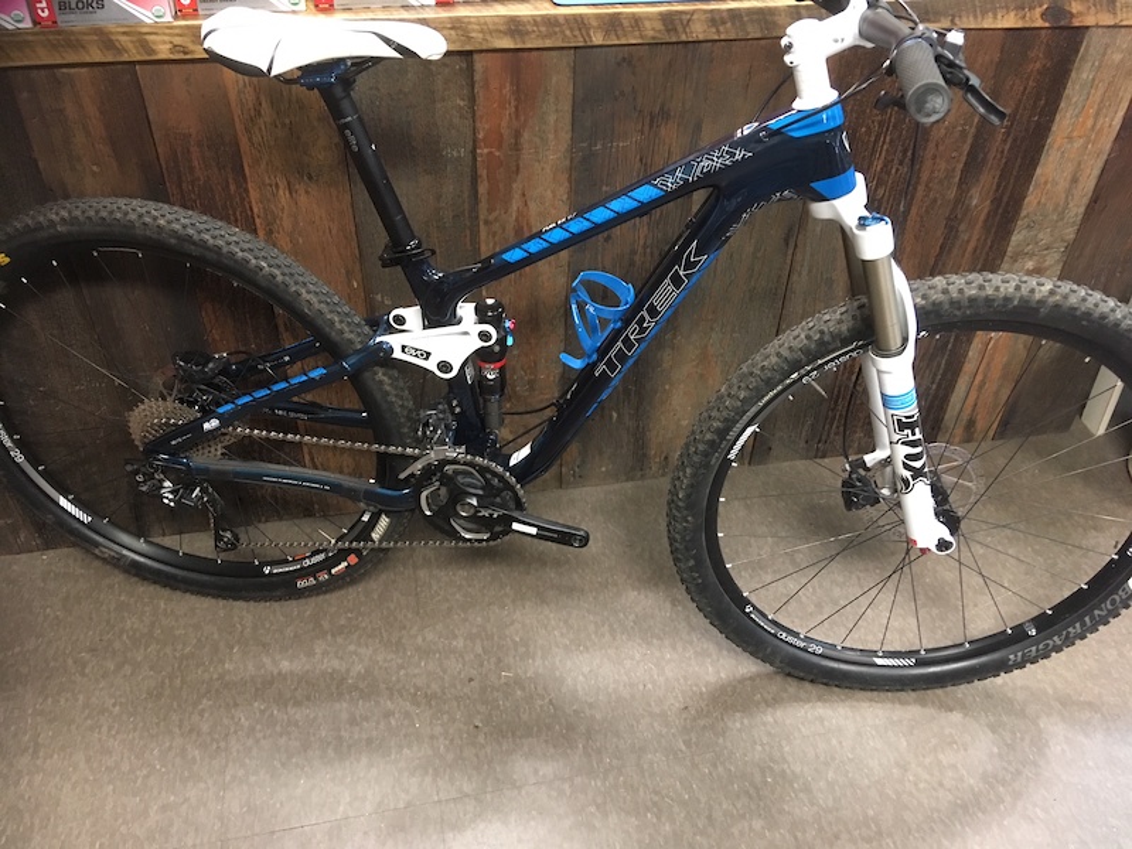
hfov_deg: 61.7
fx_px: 948
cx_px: 566
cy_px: 424
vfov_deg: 48.2
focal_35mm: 29
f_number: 2.2
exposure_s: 1/17
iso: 200
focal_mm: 4.15
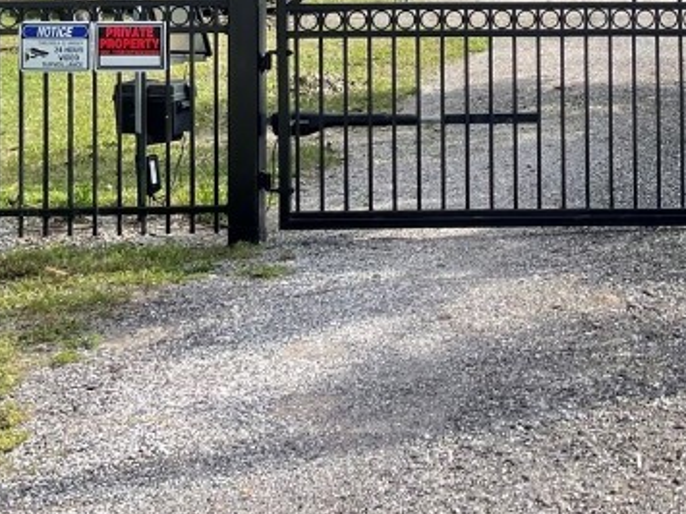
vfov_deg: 18.6
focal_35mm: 75
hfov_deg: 24.6
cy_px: -99
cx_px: 717
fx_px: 1486
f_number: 1.6
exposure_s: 1/1130
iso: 32
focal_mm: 5.1
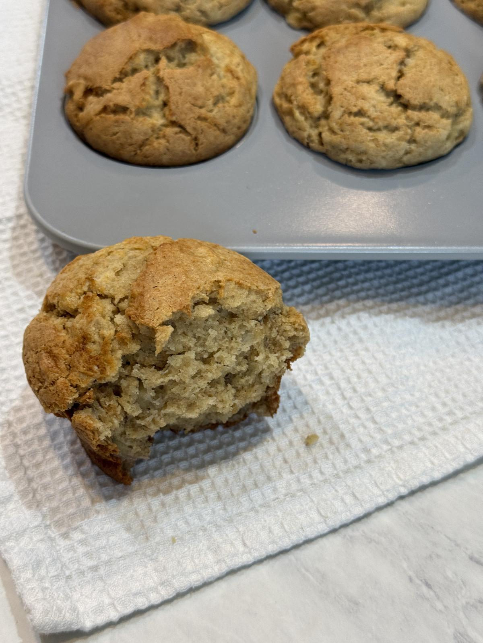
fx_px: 893
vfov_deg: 39.7
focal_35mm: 48
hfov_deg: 30.3
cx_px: 242
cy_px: 322
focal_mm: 6.76
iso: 80
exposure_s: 1/60
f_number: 1.78
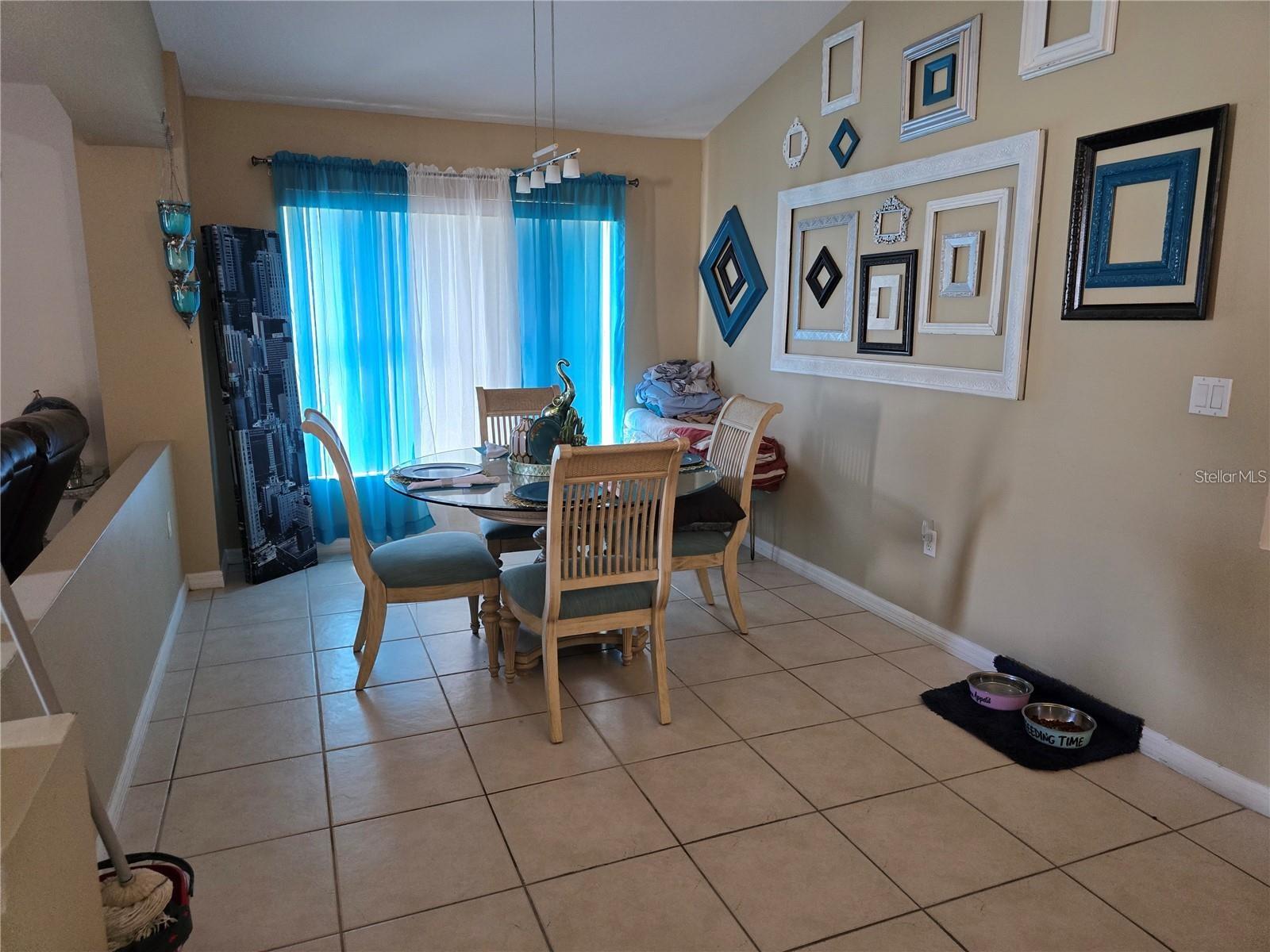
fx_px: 844
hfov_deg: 73.9
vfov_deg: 58.9
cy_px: 476
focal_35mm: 23
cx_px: 635
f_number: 1.7
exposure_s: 1/120
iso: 640
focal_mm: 6.3
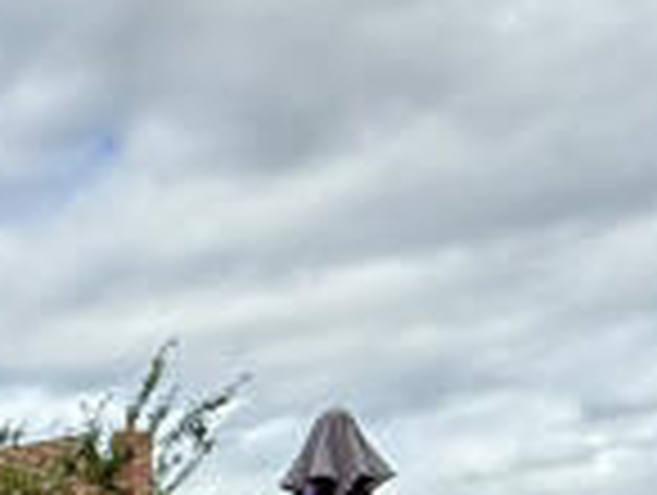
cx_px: -392
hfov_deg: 17.5
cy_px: 850
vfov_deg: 13.7
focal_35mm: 98
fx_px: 1863
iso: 50
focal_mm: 2.22
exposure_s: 1/1339
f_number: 2.2
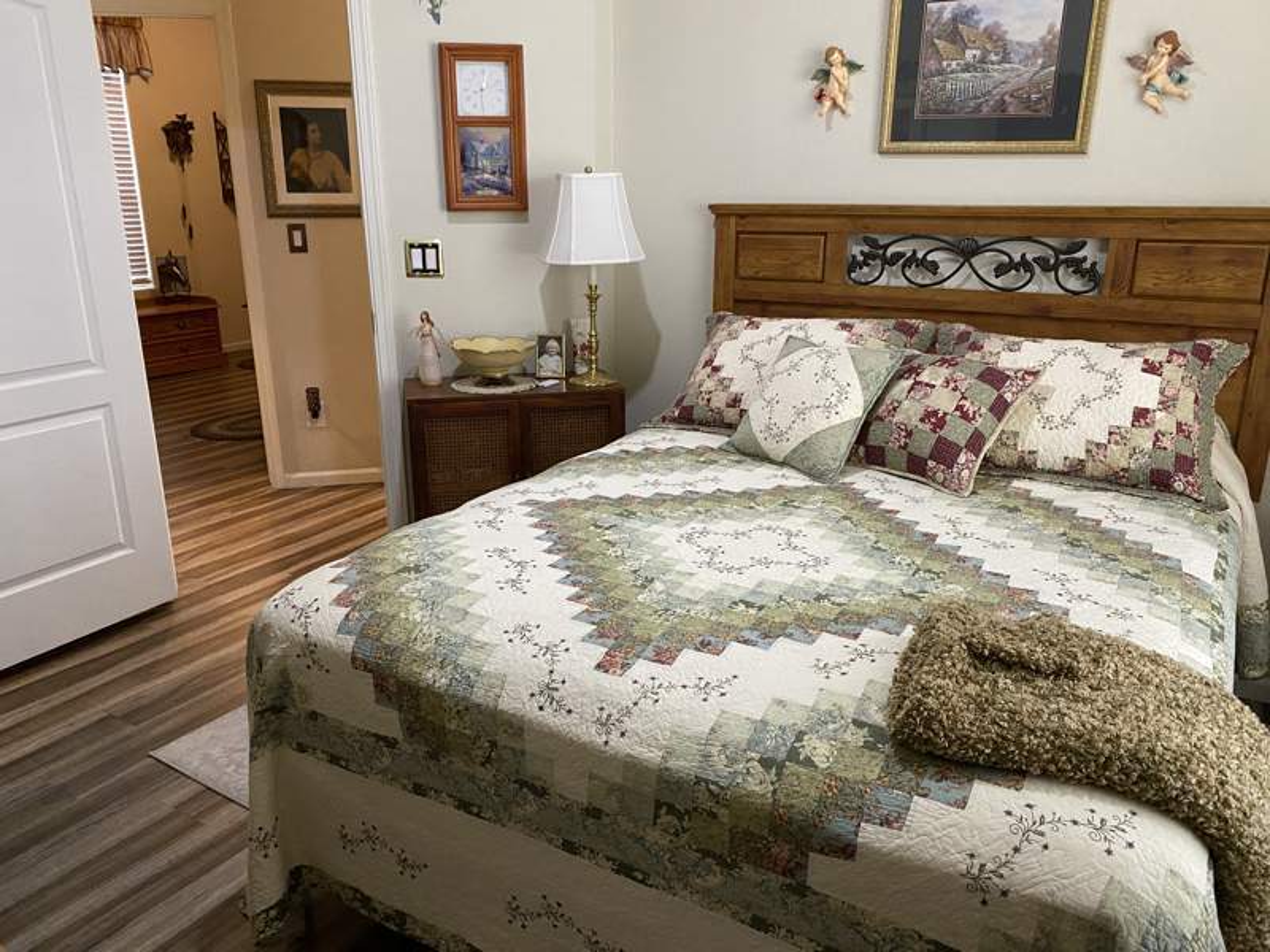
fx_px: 954
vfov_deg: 53.1
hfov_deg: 67.3
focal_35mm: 26
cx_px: 635
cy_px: 476
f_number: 1.8
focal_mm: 4.25
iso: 500
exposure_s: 1/60
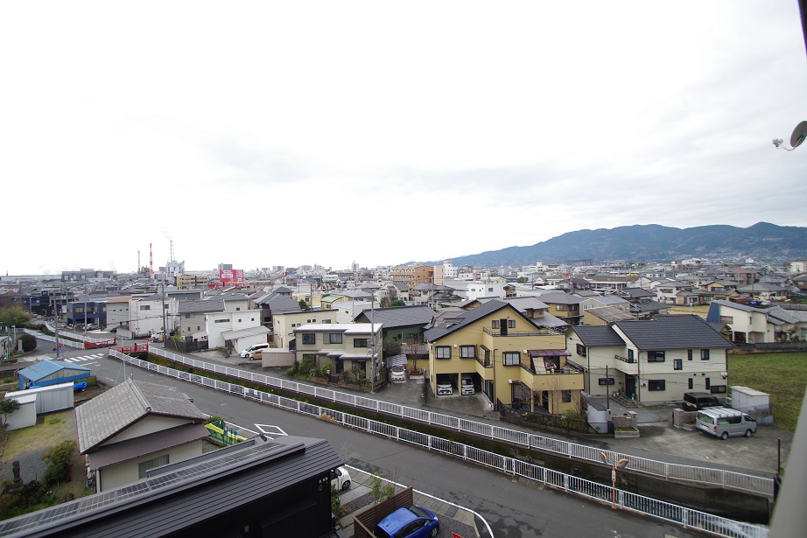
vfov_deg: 77.3
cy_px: 269
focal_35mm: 15
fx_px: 336
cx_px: 404
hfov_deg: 100.4
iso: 100
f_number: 7.1
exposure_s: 1/250
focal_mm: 10
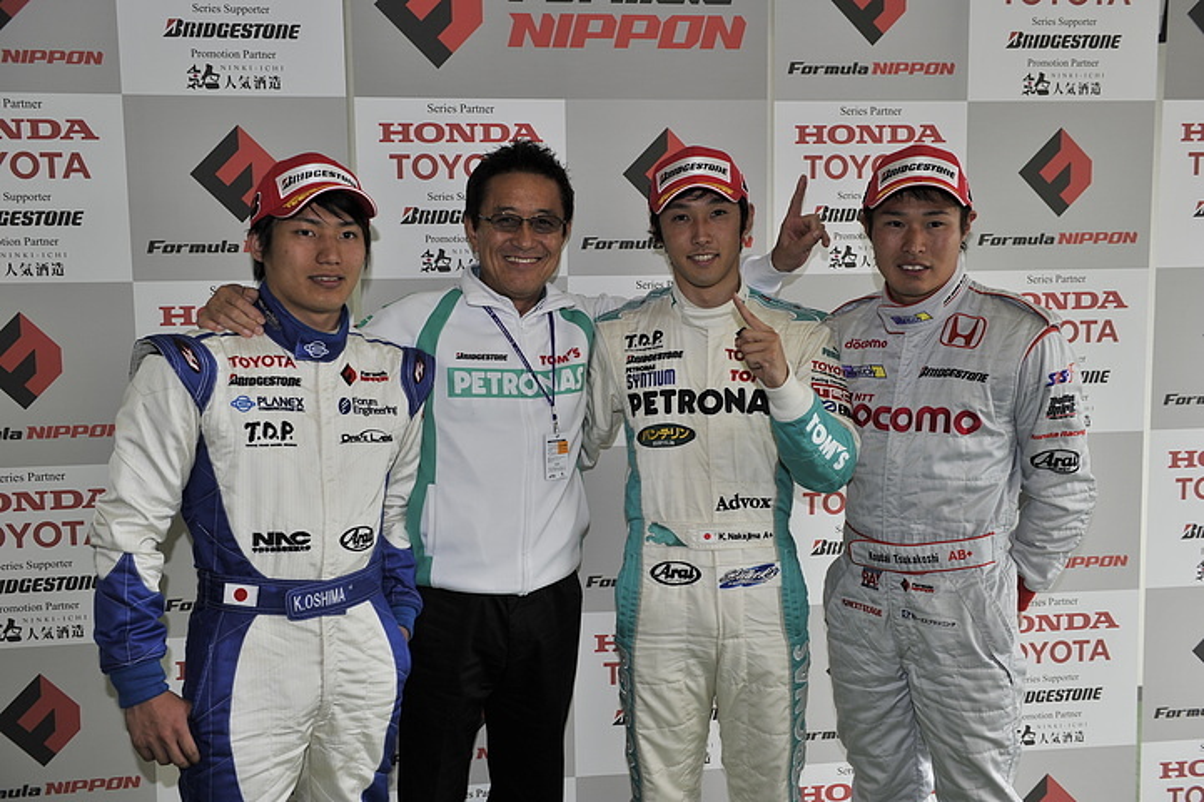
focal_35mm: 38
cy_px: 401
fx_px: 1270
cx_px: 602
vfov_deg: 35.0
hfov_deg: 50.7
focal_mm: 38
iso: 200
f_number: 5.6
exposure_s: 1/200
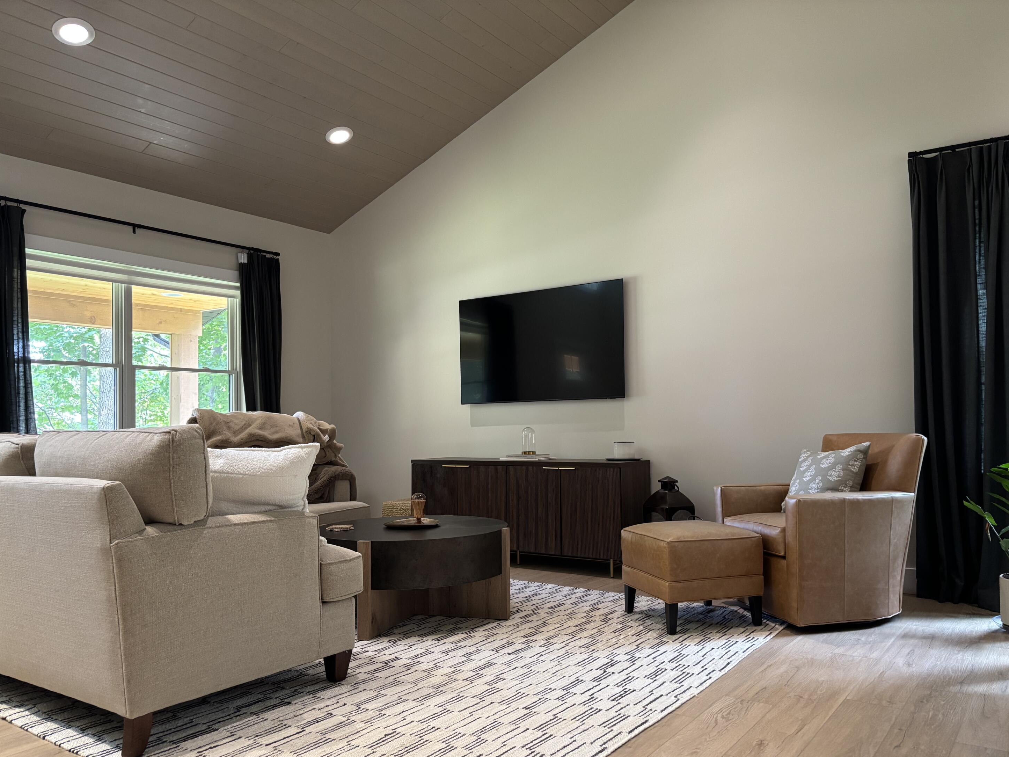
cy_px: 392
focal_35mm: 27
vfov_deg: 51.3
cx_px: 523
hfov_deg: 65.3
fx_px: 787
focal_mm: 5.96
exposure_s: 1/60
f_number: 1.6
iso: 320
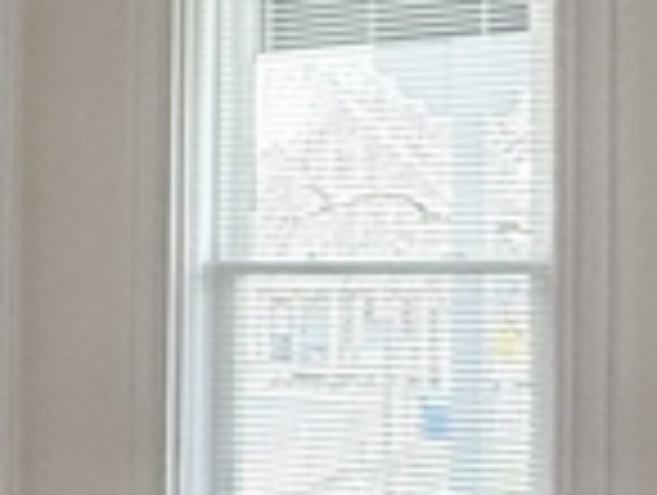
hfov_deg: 17.1
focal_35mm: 98
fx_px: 1863
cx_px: -450
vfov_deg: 15.1
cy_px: 274
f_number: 2.2
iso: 250
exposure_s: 1/120
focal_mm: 2.22
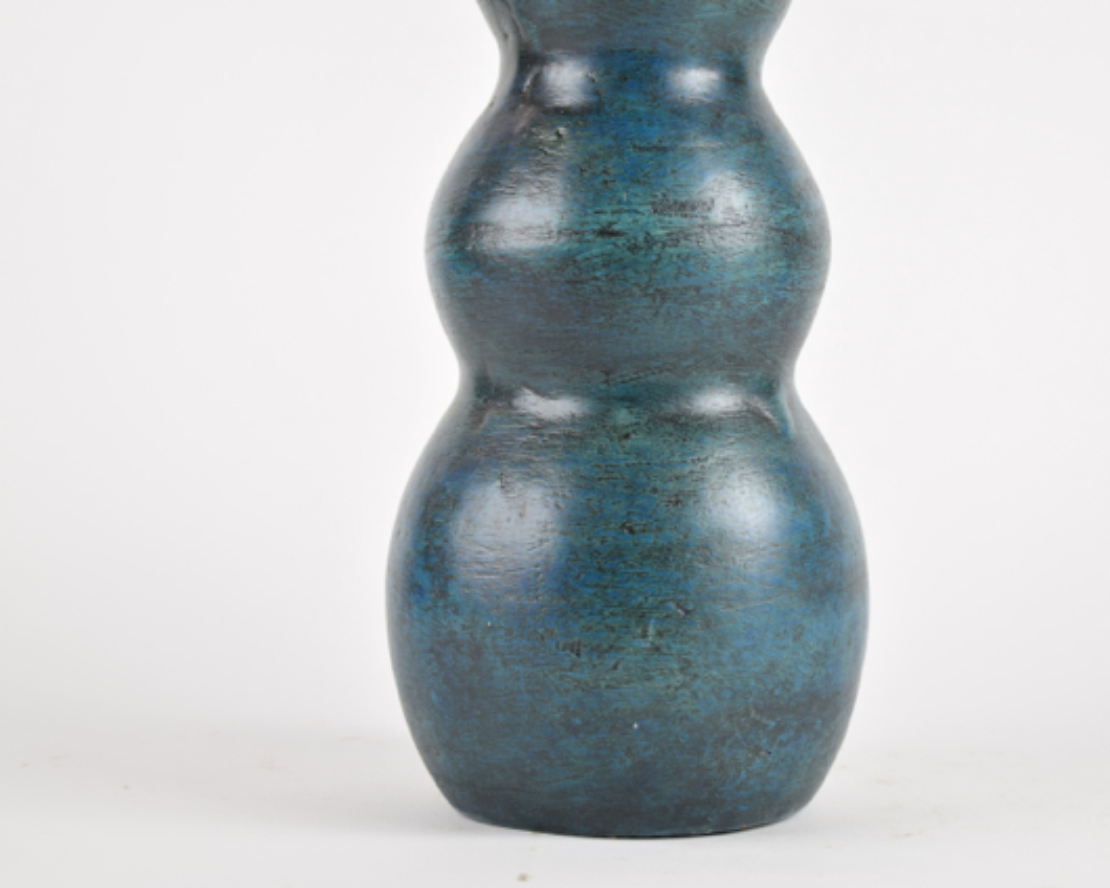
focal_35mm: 94
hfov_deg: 20.5
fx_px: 3074
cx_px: 612
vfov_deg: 16.4
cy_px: 445
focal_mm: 55
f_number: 6.3
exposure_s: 1/125
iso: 400
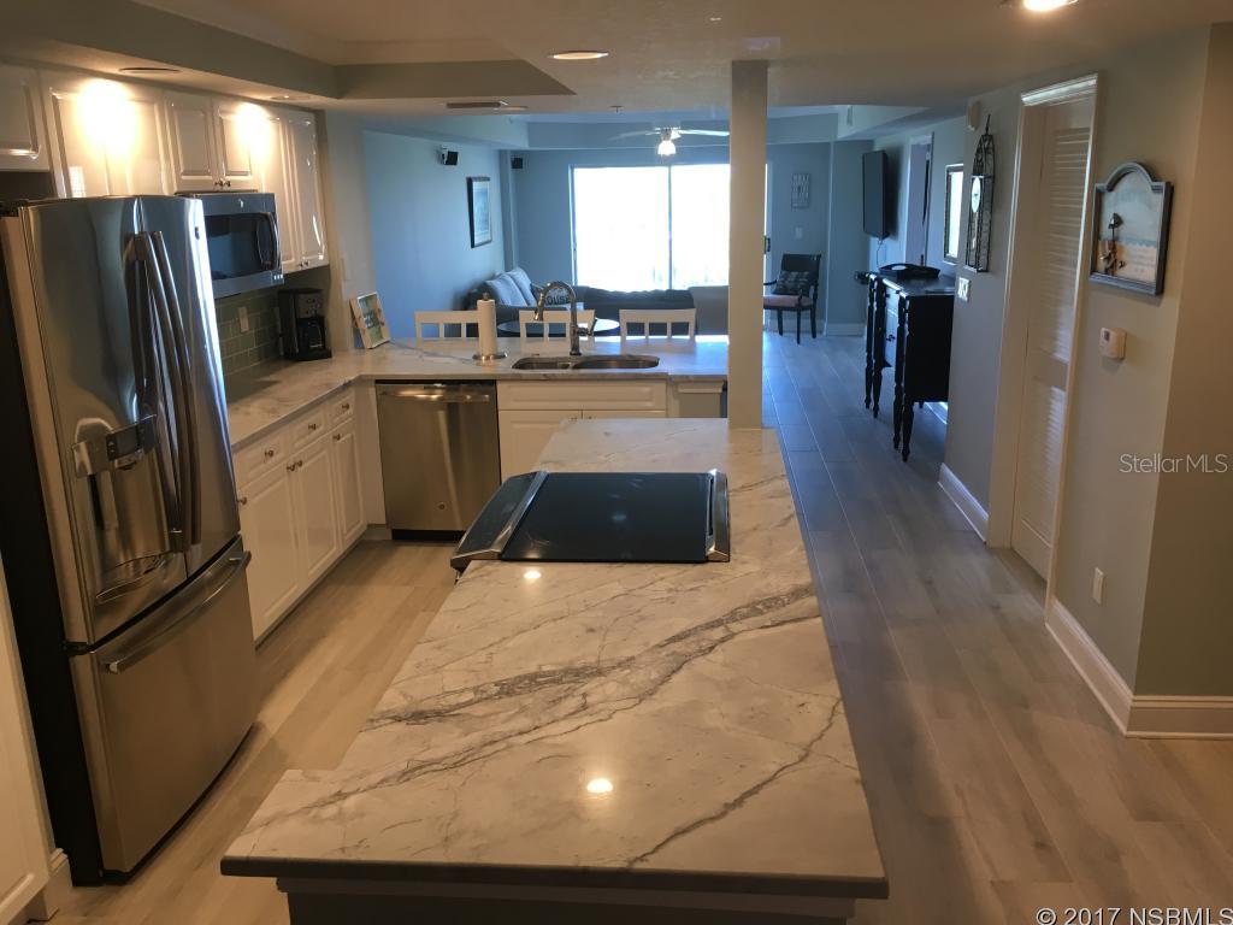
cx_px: 616
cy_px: 462
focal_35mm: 29
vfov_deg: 48.2
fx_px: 1033
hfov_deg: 61.7
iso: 50
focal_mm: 4.15
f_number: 2.2
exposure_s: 1/30
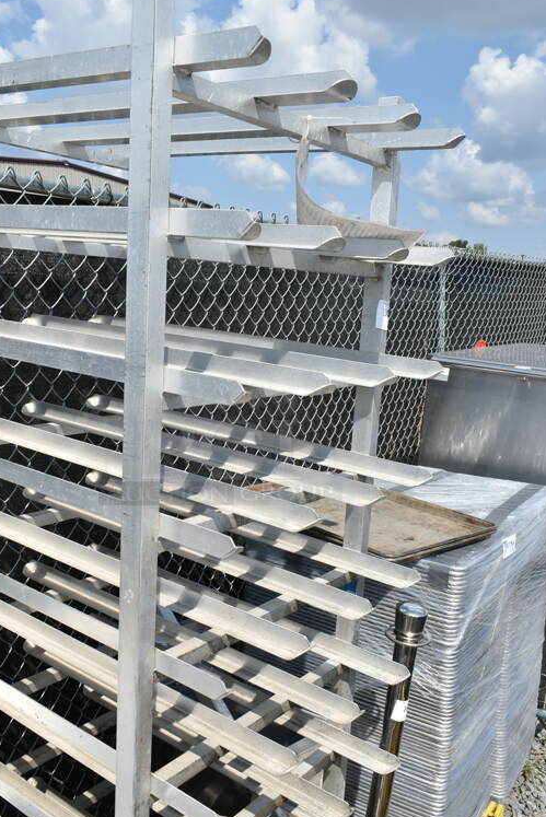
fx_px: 750
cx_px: 221
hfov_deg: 39.9
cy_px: 448
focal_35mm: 33
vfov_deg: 57.1
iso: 100
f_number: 8
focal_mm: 18
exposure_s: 1/250
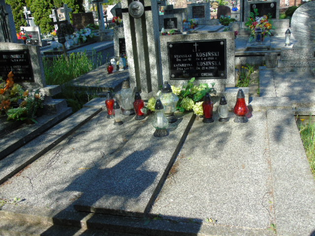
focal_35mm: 34
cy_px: 118
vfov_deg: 41.8
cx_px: 158
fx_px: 309
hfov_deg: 54.0
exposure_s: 1/320
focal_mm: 6.1
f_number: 3.8
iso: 80
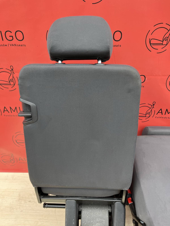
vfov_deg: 67.3
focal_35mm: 26
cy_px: 113
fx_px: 170
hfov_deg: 53.1
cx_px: 85
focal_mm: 5.1
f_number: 1.6
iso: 50
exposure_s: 1/285
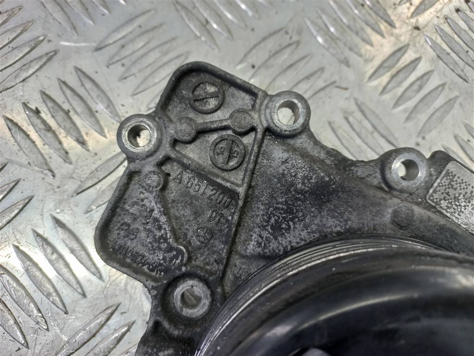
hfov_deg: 69.4
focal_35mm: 25
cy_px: 178
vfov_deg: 54.9
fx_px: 342
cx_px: 237
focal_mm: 4.6
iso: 125
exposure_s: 1/50
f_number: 1.8
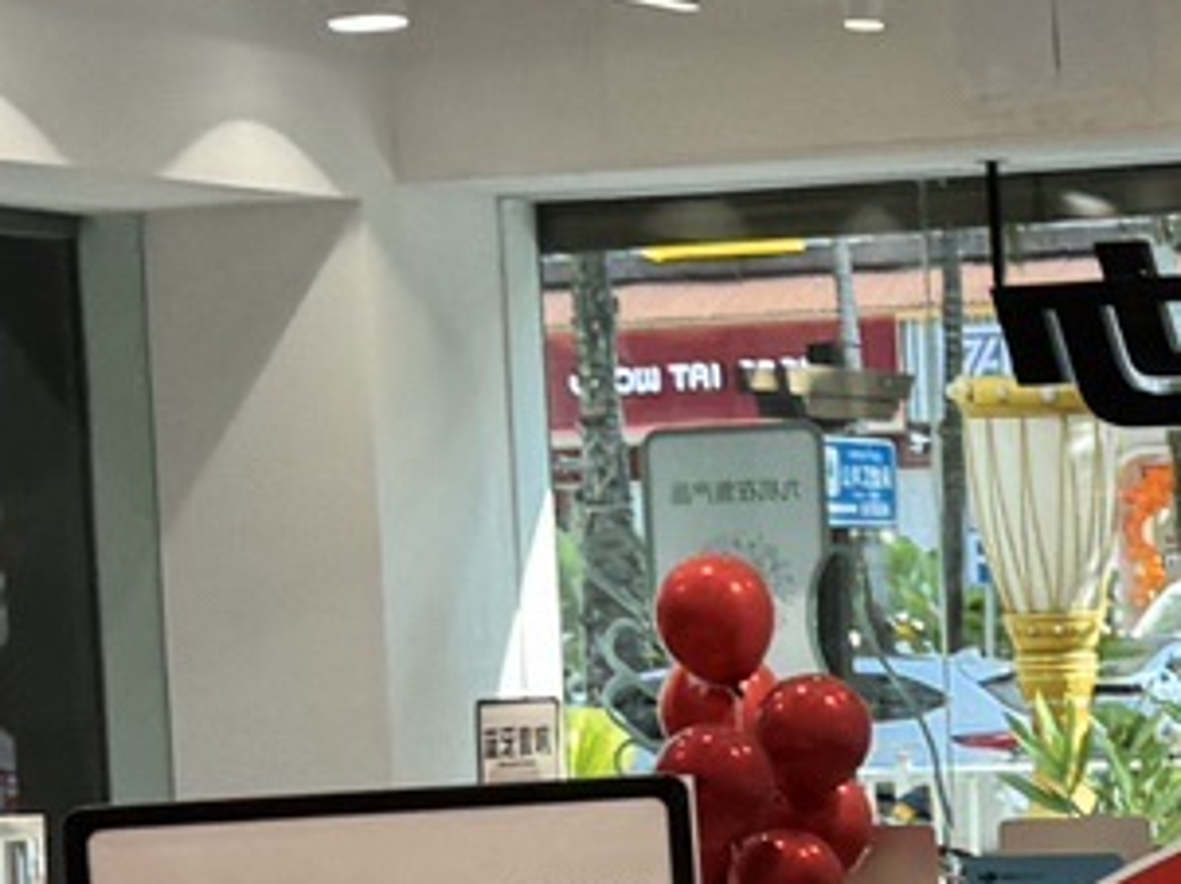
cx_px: 1502
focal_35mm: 159
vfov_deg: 9.3
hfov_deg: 12.1
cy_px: 825
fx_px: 5420
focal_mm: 6.86
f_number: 1.78
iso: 64
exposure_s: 1/151
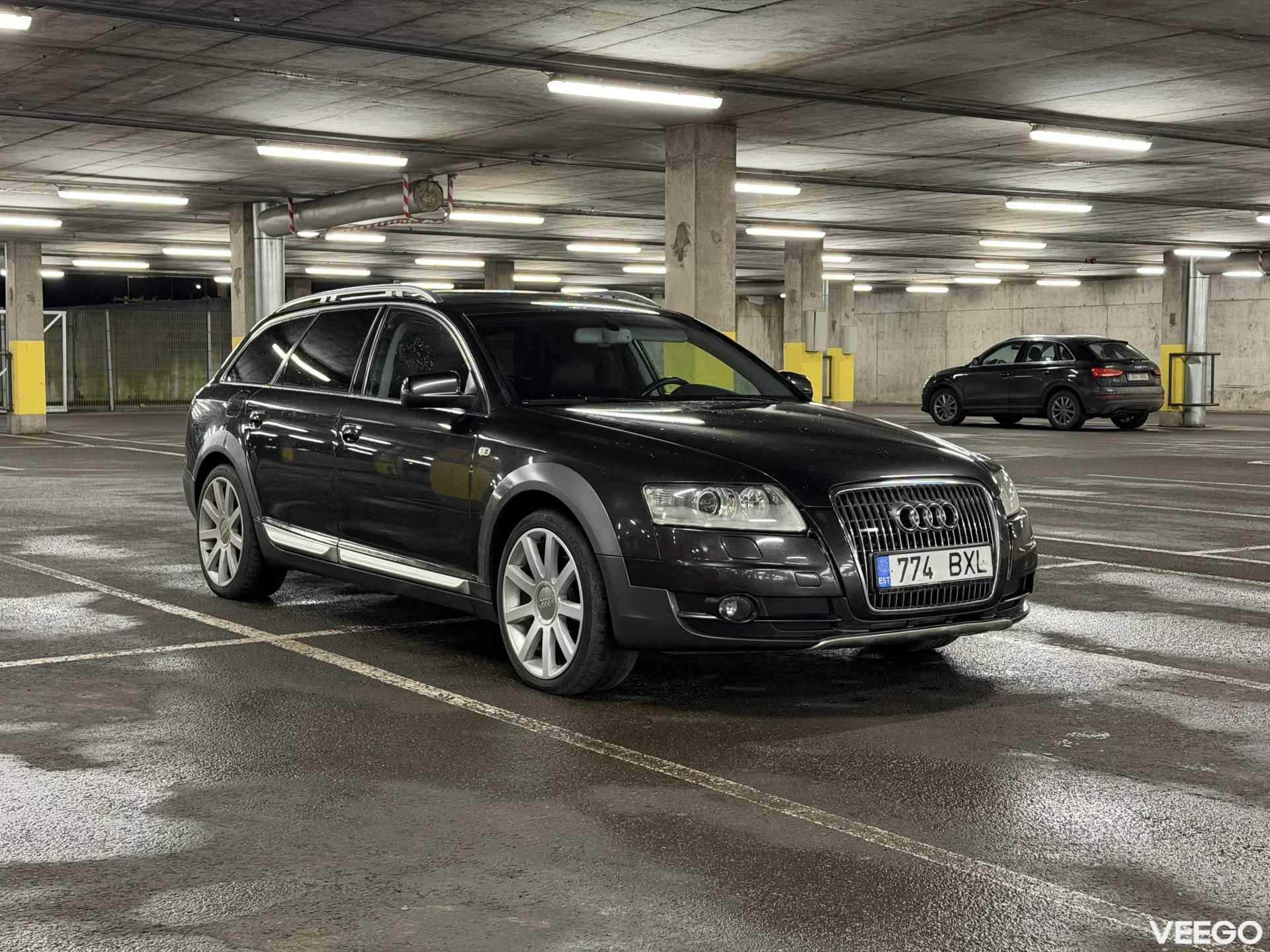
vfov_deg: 30.3
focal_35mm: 48
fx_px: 1761
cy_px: 476
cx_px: 635
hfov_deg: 39.7
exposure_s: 1/50
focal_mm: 6.76
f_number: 1.78
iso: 250
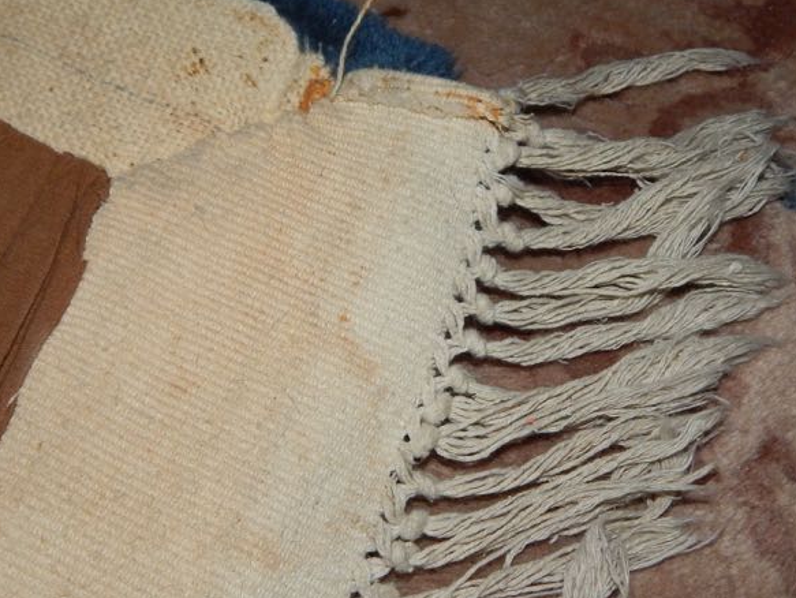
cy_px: 309
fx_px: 1104
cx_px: 329
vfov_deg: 30.3
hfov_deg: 39.5
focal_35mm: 48
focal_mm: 5.1
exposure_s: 1/30
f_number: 6.3
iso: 200
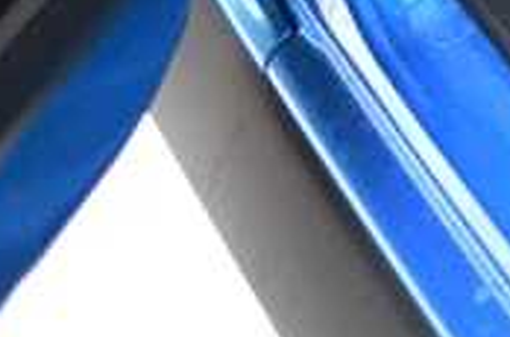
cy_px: -312
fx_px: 1752
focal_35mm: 124
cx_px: 1099
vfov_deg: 10.2
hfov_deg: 13.5
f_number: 3.5
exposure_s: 1/60
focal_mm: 18
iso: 1100
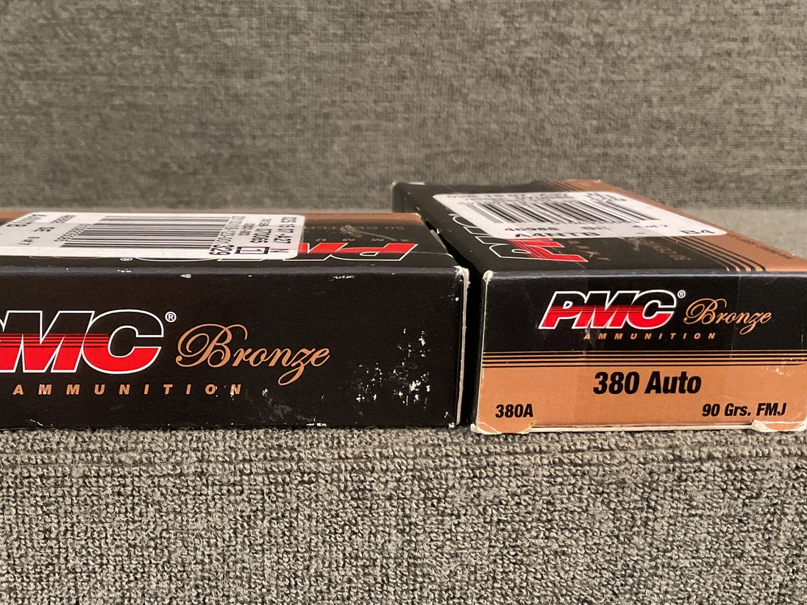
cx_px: 306
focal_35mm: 40
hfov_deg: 46.4
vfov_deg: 35.8
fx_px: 933
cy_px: 366
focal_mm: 3
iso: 400
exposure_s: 1/30
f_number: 1.8
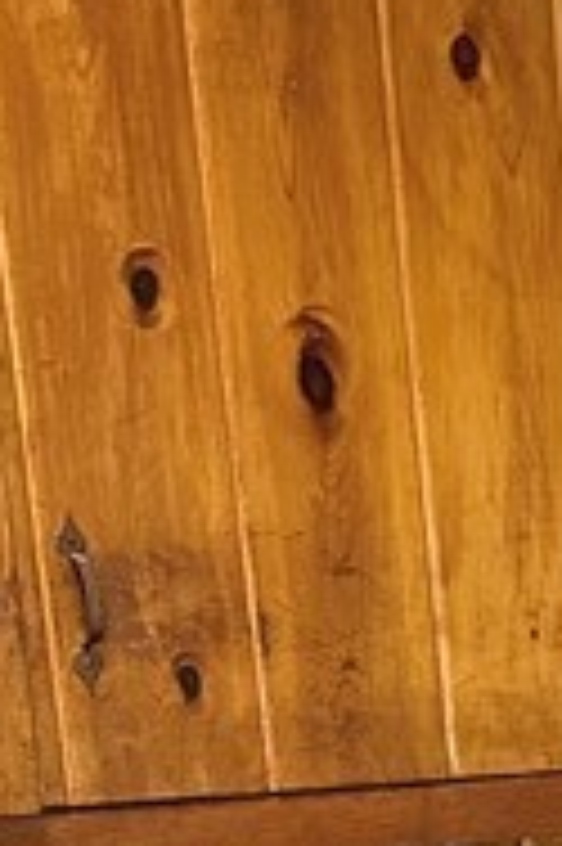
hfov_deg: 9.6
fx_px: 3190
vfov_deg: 13.5
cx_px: 980
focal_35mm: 136
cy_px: 1526
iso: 400
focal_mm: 6.86
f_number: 1.78
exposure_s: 1/60
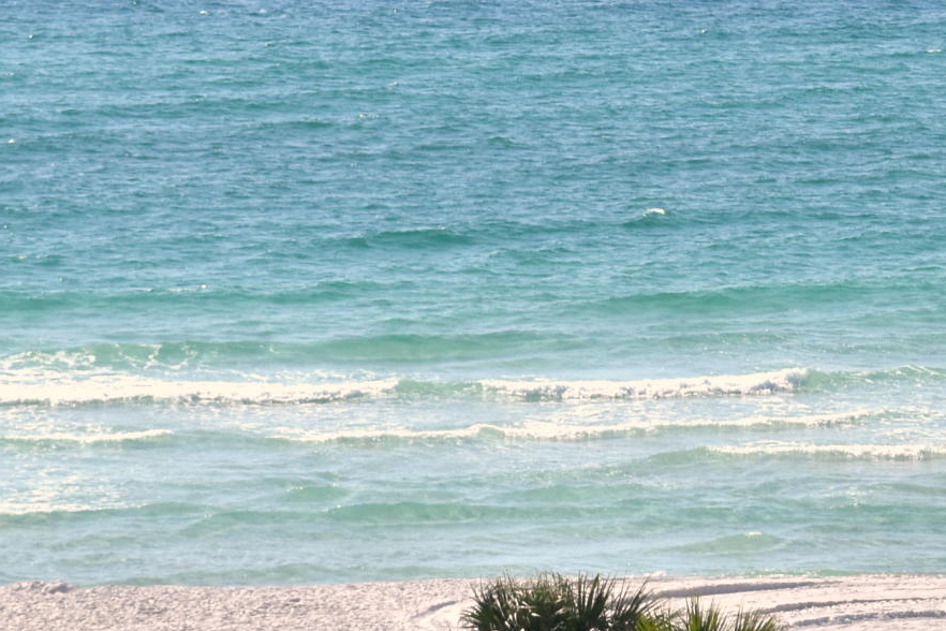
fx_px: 7376
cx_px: 1016
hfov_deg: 7.3
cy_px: 189
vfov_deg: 4.9
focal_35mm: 281
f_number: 11
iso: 200
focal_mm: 55
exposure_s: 1/500
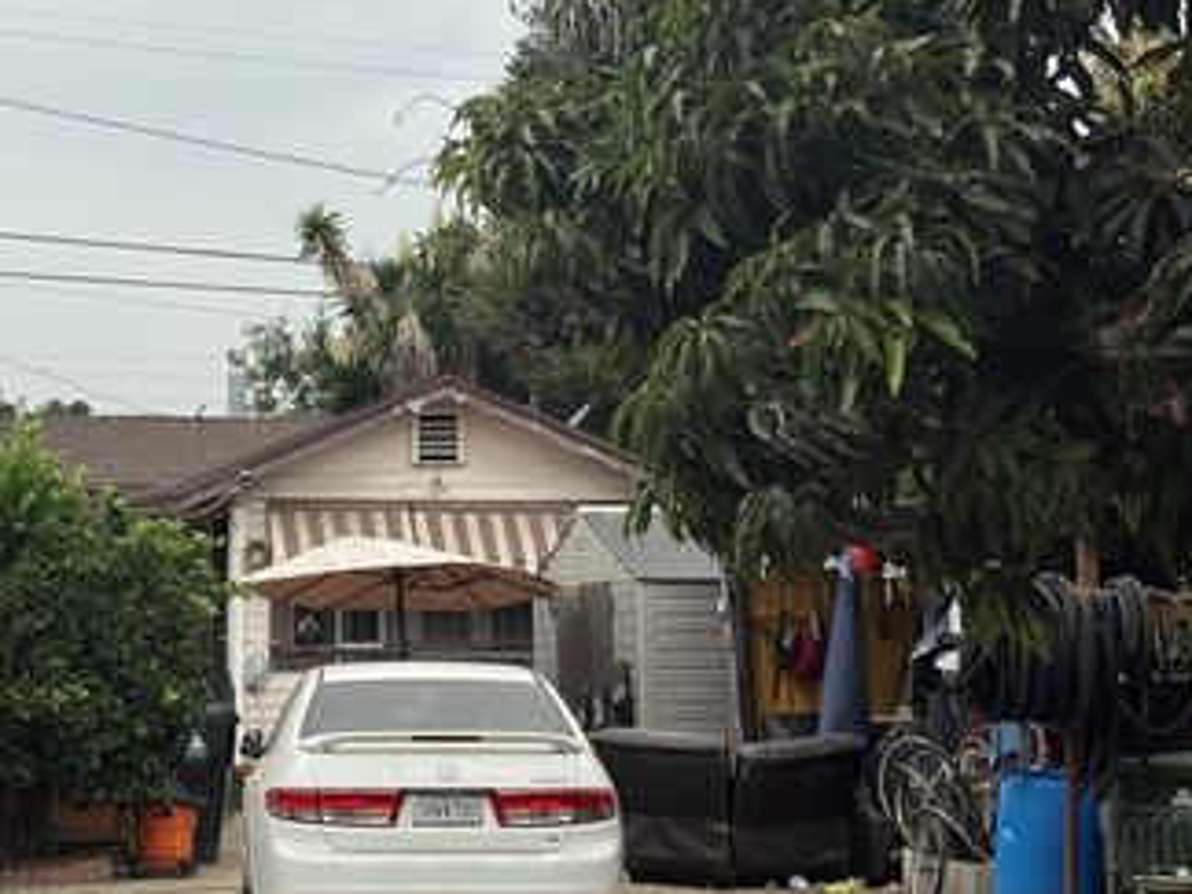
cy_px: 223
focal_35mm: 88
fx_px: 3030
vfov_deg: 16.7
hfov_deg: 22.2
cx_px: 386
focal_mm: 6.76
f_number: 1.78
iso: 64
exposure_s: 1/4329
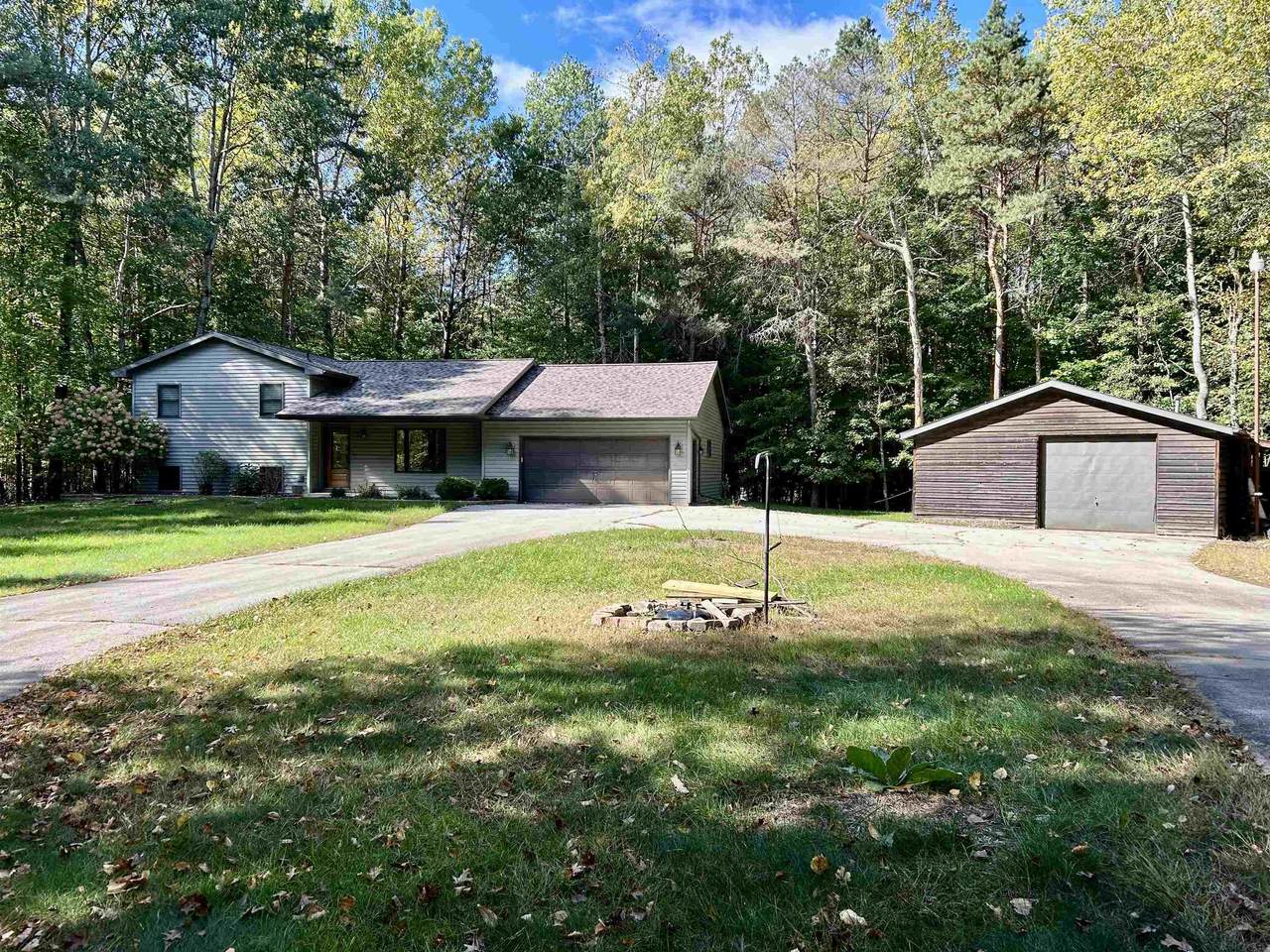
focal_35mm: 26
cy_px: 476
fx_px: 954
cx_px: 635
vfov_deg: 53.1
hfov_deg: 67.3
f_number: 1.5
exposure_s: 1/1100
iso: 50
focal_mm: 5.7
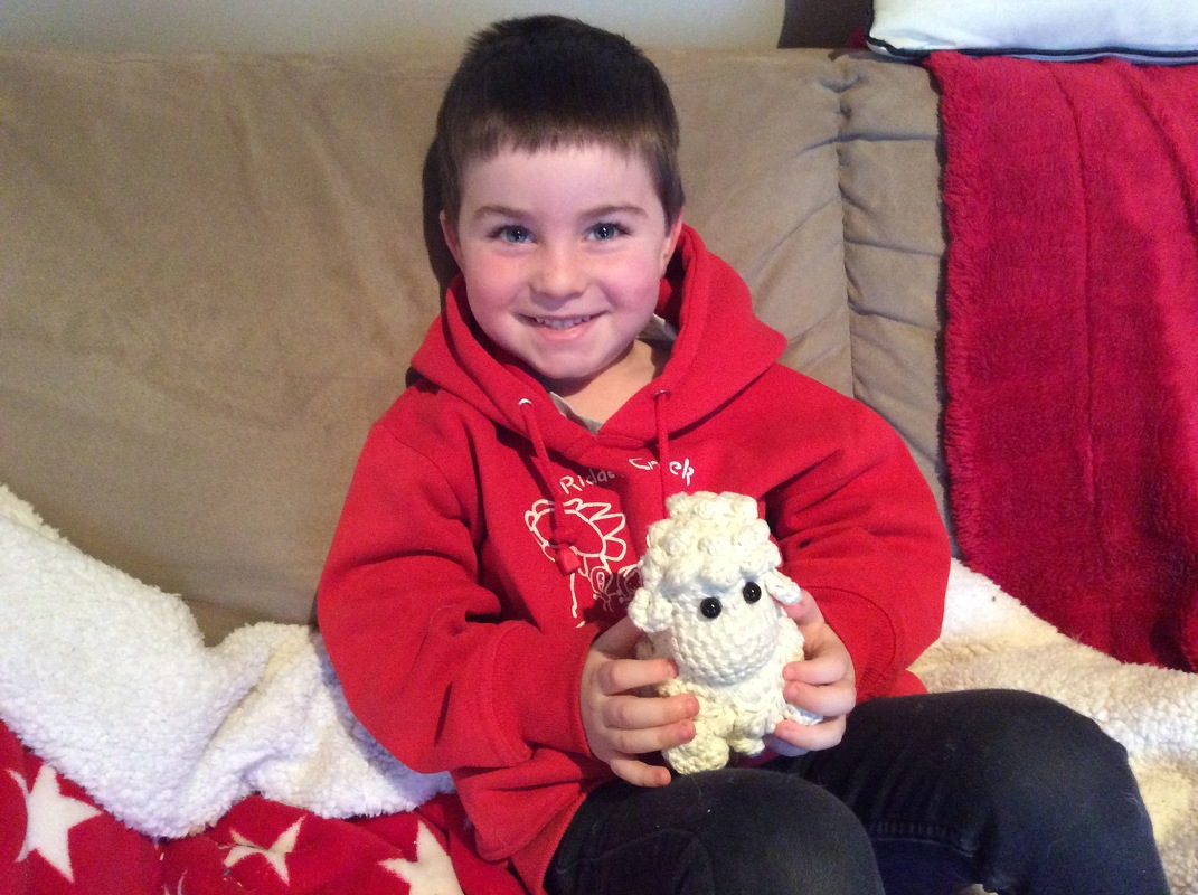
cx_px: 599
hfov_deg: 56.9
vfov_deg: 44.1
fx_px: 1106
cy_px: 448
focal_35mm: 32
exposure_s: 1/17
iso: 320
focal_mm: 3.3
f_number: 2.4
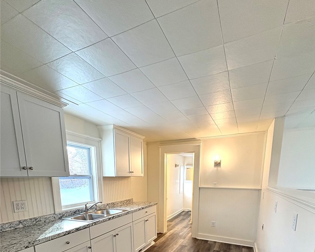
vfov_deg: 63.5
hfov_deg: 83.2
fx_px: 177
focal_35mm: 19
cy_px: 208
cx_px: 164
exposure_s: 1/120
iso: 200
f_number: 2.2
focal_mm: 2.22
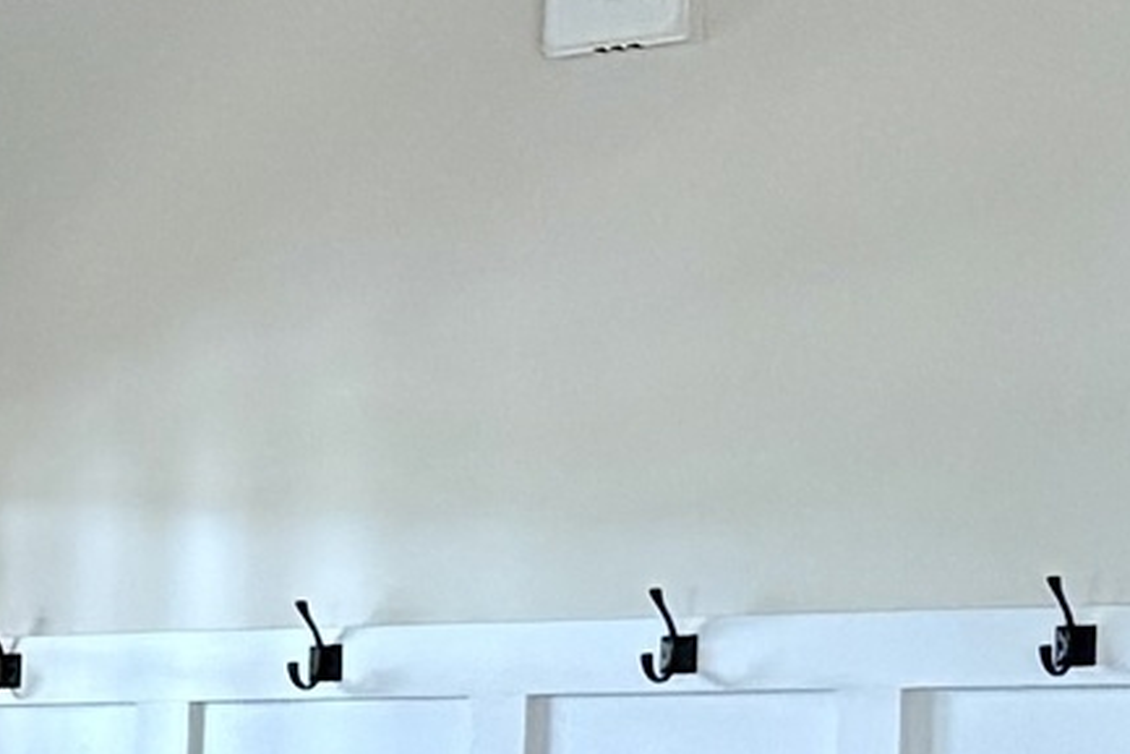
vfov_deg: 7.6
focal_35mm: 177
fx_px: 5557
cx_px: -1240
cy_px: 1138
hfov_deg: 10.5
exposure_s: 1/30
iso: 800
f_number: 1.78
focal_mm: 6.76
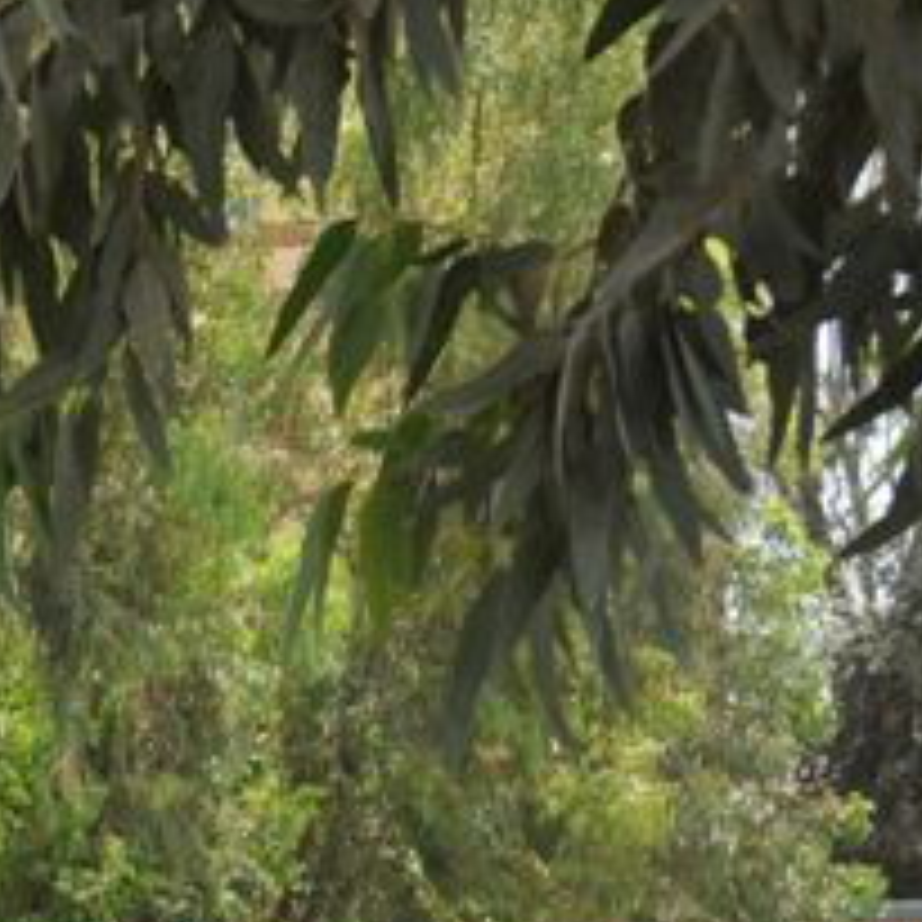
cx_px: -904
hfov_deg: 10.5
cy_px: 1223
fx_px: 4611
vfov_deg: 11.1
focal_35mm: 153
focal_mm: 24
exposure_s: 1/250
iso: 200
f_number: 8
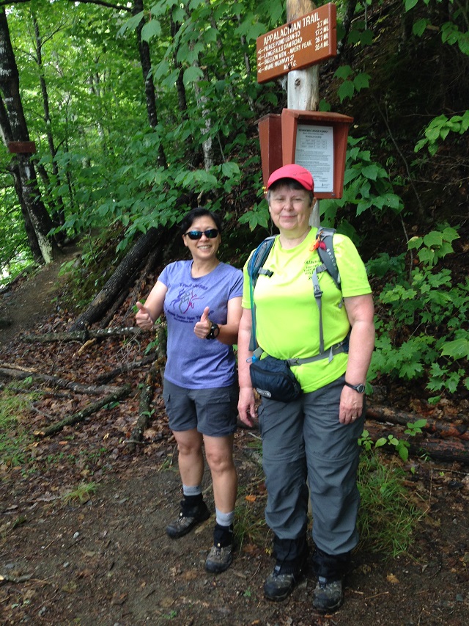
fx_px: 596
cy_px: 313
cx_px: 234
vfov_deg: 55.3
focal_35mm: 33
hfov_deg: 43.0
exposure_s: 1/120
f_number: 2.4
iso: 64
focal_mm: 4.12
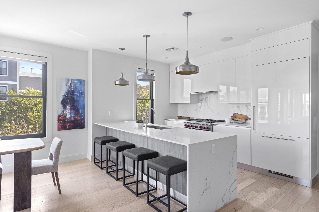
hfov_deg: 84.0
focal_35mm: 20
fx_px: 177
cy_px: 106
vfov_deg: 61.9
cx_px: 160
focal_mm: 20
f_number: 7.1
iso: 320
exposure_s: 1/4
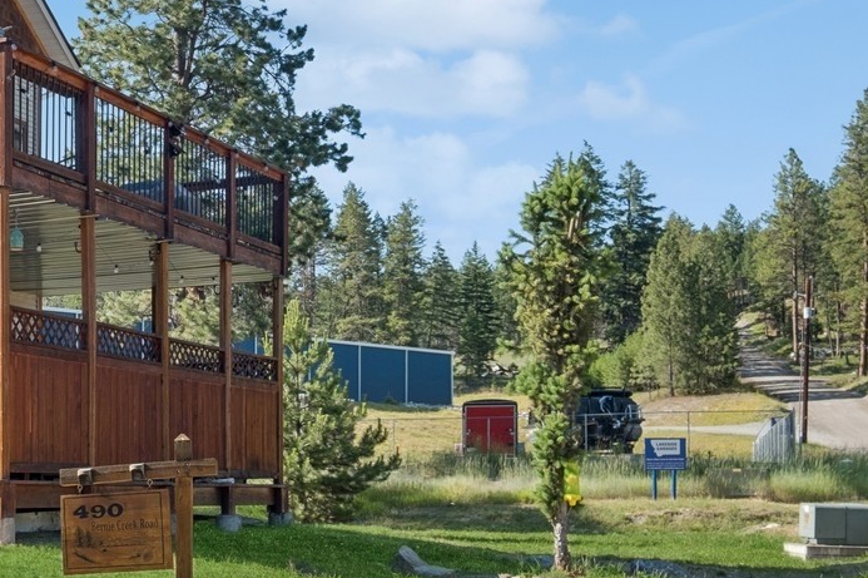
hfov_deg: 28.2
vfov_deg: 20.3
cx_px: -9
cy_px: 292
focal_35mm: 67
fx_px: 1614
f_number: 11
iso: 200
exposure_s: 1/60
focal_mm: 19.1
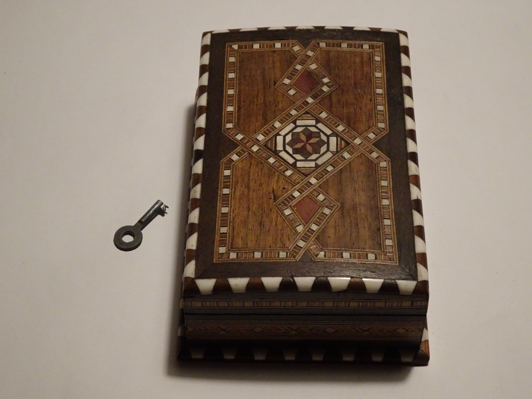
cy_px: 200
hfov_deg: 29.4
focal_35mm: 66
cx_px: 266
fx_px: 1014
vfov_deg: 22.3
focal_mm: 11.32
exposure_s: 1/30
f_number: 4.5
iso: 800
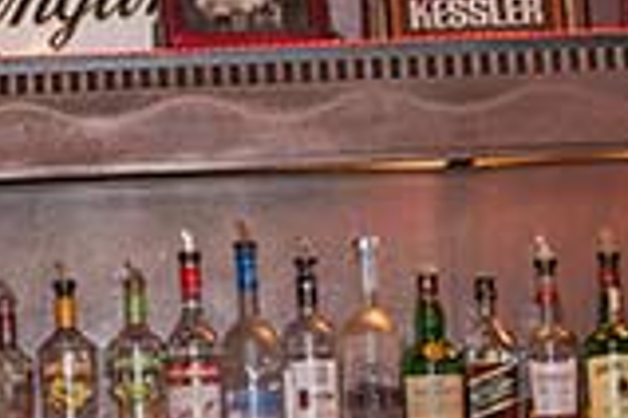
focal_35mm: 131
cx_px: -221
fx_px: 2285
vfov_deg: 10.4
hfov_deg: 14.9
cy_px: 400
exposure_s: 1/60
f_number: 5.6
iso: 640
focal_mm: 36
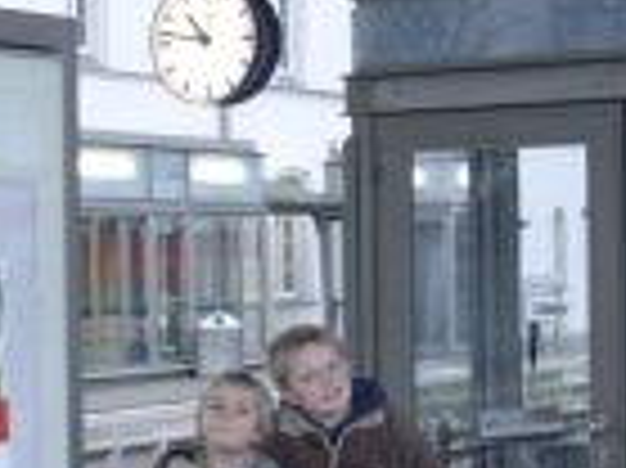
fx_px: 2313
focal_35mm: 128
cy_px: 297
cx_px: 158
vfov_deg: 11.6
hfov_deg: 15.3
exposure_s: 1/32.9
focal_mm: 6.7
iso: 112
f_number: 2.9
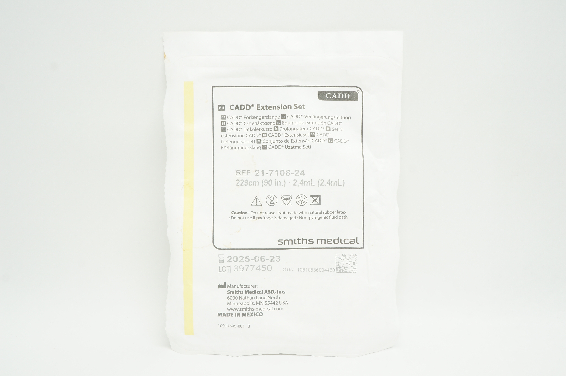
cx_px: 283
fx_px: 542
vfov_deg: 38.3
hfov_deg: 55.2
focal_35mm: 34
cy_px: 188
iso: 400
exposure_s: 1/15
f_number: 11
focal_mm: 23
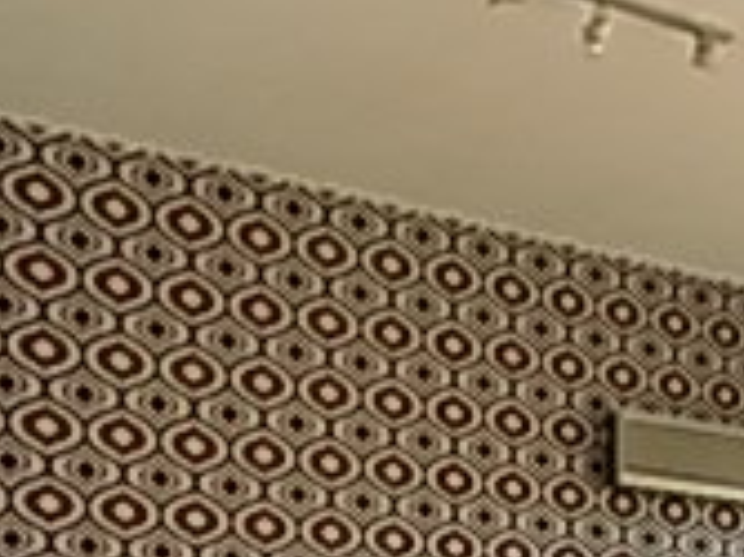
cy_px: 1025
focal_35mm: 88
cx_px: 900
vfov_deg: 14.6
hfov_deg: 20.7
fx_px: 1890
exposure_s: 1/160
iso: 80
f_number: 3.1
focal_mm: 4
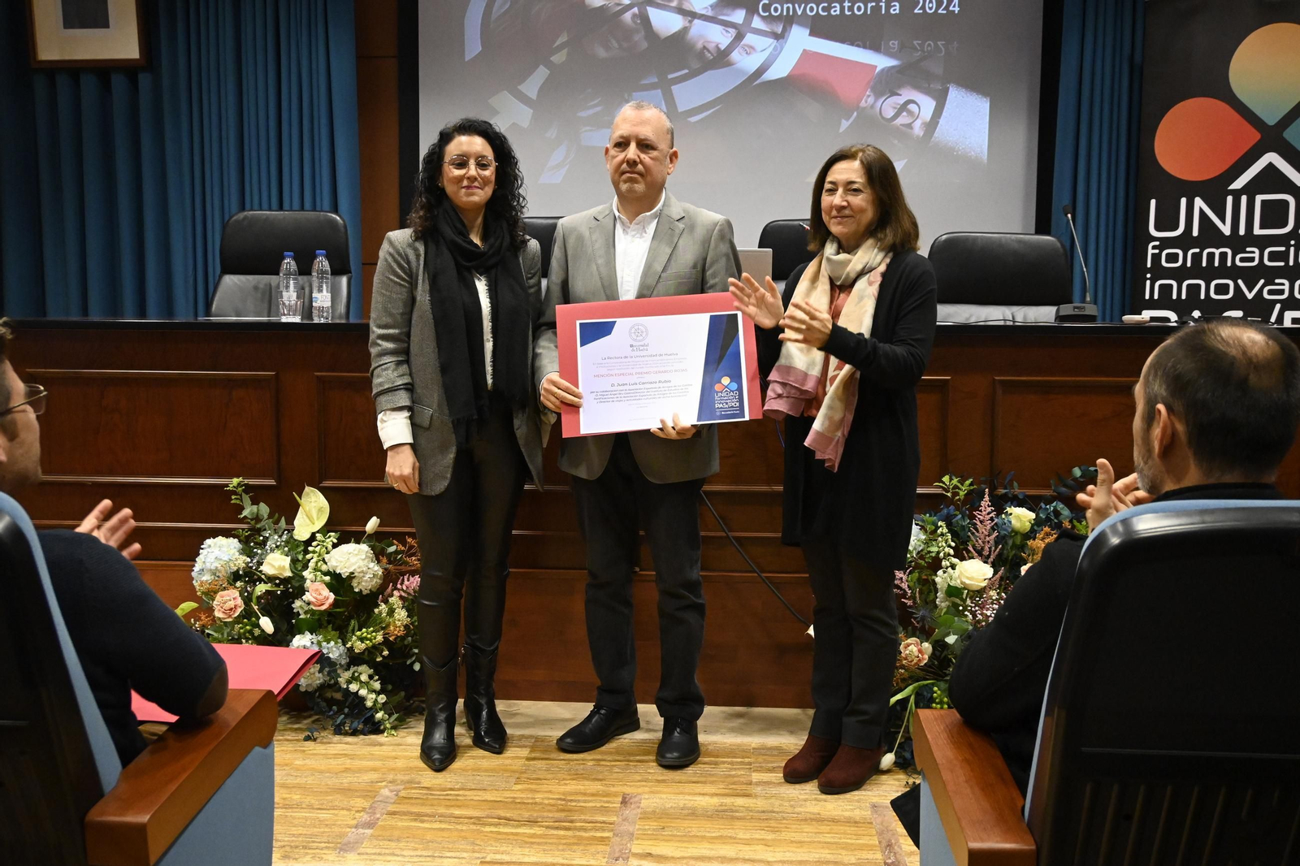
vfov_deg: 39.1
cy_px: 433
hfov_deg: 56.2
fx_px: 1218
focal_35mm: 34
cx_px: 650
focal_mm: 22.5
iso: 5000
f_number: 5
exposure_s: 1/125
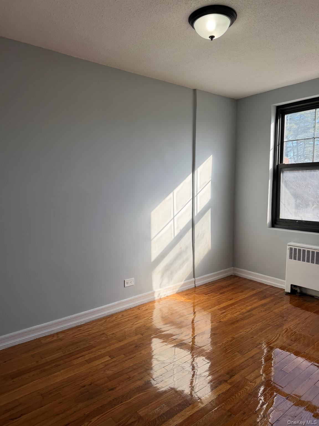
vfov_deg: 71.6
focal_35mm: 24
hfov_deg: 56.8
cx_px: 160
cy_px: 213
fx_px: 295
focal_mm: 6.76
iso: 100
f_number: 1.78
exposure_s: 1/868
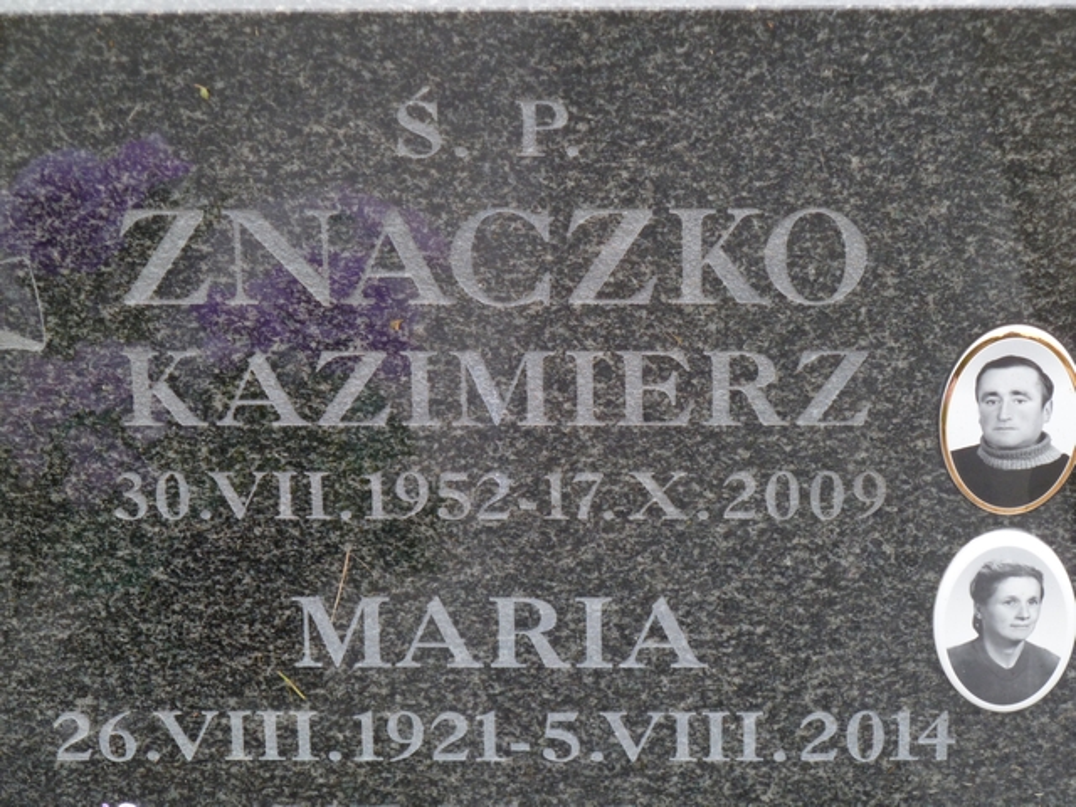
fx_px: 4258
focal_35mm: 137
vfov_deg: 10.8
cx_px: 538
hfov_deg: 14.4
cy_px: 404
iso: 125
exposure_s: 1/50
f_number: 4.5
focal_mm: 22.5
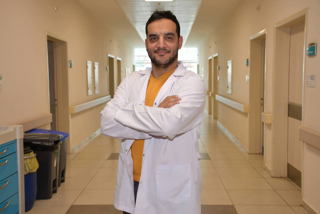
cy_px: 107
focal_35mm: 45
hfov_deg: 43.6
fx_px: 400
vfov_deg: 29.9
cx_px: 160
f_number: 6.3
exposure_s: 1/60
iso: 640
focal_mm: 30
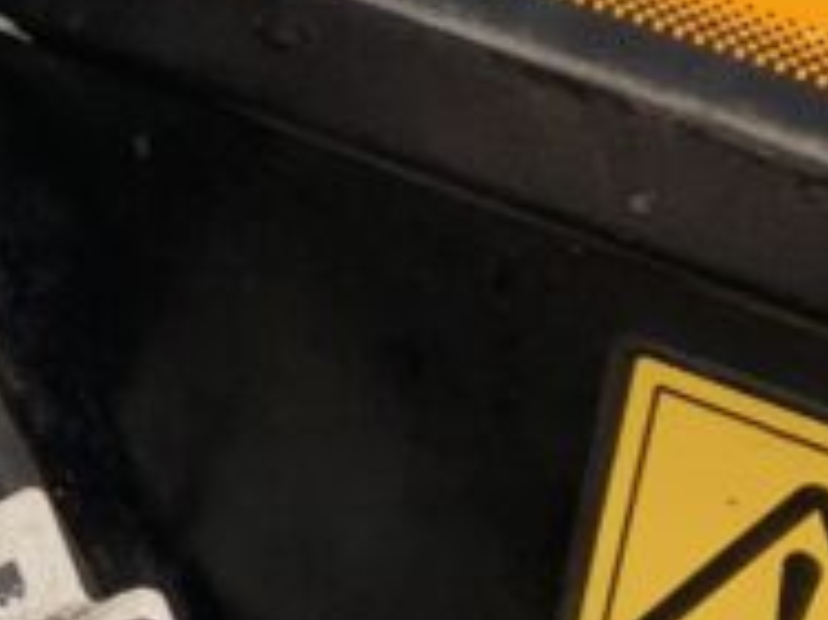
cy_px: 576
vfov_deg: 9.3
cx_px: -93
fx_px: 3801
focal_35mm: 159
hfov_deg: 12.2
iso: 64
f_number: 1.8
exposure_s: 1/122
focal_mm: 3
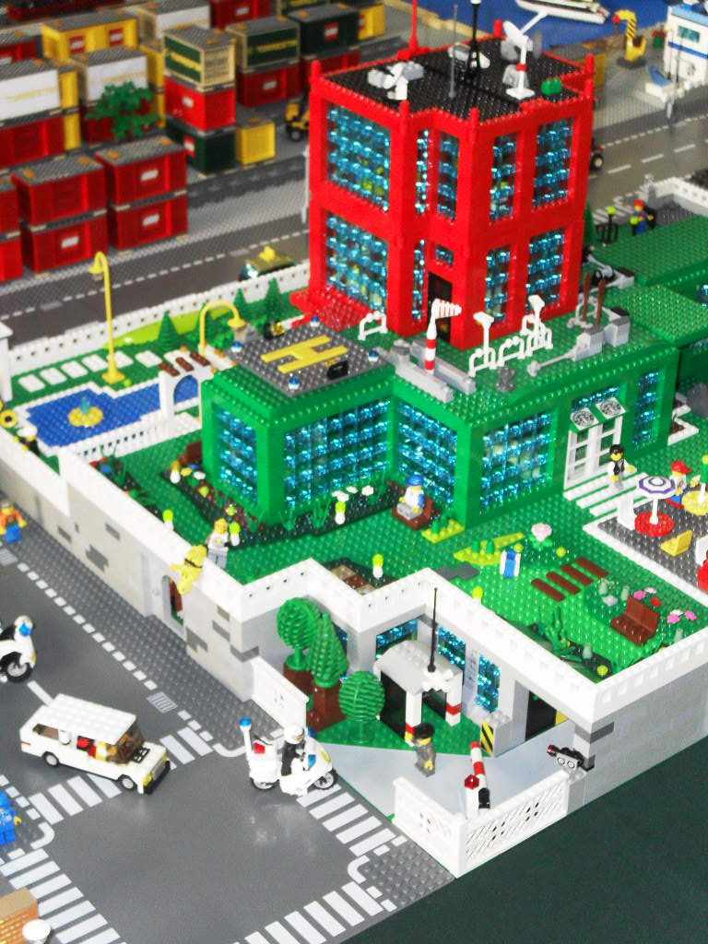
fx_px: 1800
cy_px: 472
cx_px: 354
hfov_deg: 22.3
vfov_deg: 29.4
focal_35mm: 66
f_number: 4.6
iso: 200
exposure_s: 1/60
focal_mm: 11.7
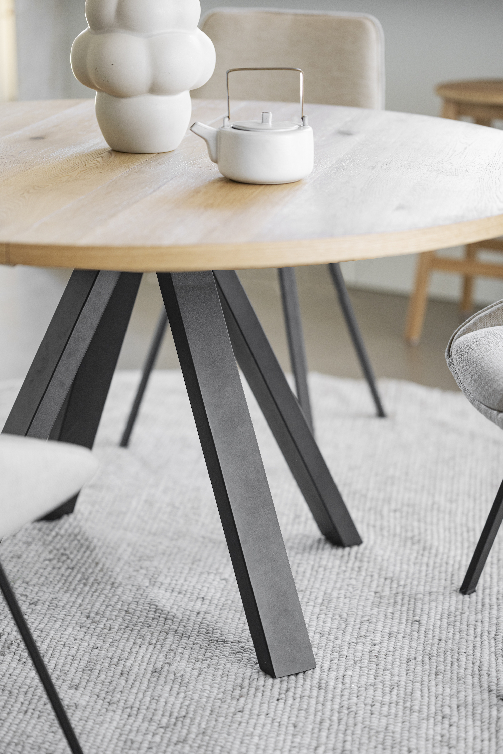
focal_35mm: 85
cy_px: 377
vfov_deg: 23.9
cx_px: 252
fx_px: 1781
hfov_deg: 16.1
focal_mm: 85
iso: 250
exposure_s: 1/250
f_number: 1.8
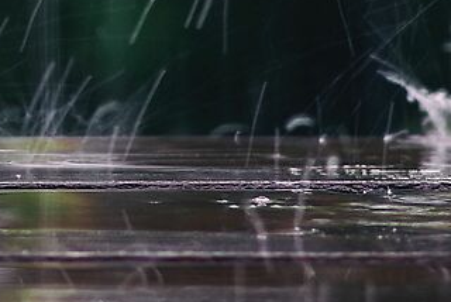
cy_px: -381
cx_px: -383
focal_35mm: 1124
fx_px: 14094
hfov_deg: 1.8
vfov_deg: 1.2
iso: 100
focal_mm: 100
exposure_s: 1/40
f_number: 4
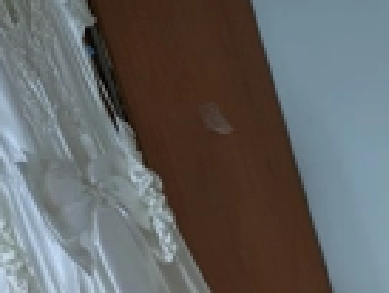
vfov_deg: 18.0
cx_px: 168
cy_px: 444
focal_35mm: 73
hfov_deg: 26.6
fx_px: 821
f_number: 1.89
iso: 132
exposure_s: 1/50
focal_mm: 5.43
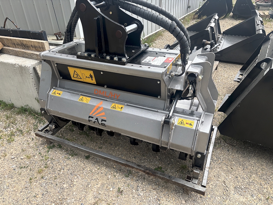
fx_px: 205
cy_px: 102
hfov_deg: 67.3
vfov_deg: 53.1
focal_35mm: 26
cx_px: 136
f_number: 1.6
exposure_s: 1/736
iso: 50
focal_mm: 5.96
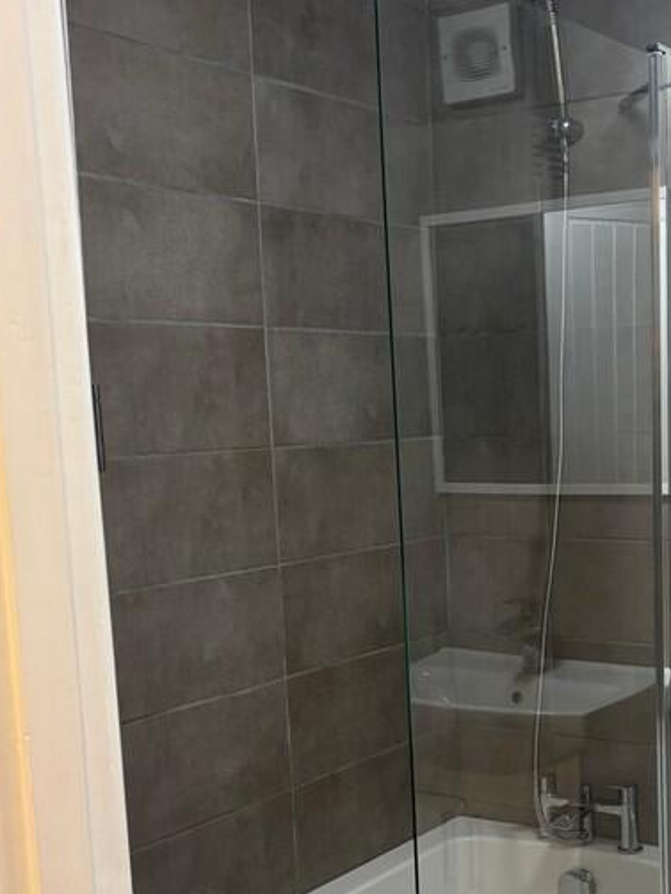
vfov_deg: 35.7
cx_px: 518
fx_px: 1369
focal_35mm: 53
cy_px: 613
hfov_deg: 27.1
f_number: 1.6
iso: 160
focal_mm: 5.96
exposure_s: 1/50
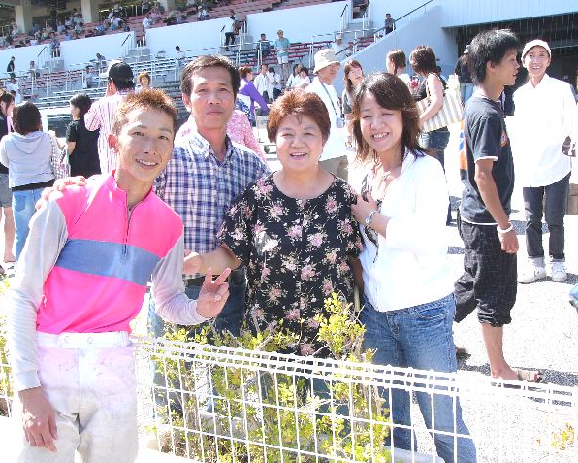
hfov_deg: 42.0
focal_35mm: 44
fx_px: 753
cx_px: 274
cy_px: 232
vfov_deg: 34.2
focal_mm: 7
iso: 50
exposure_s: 1/160
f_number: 4
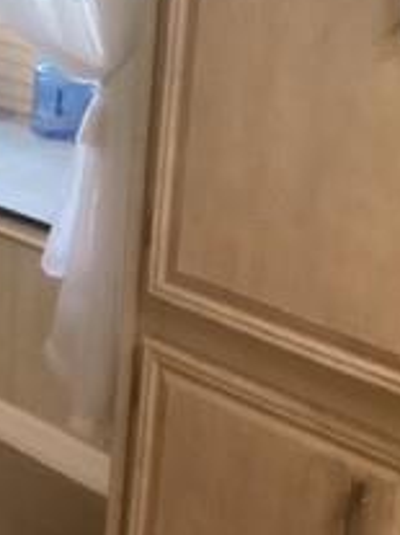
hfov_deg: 14.1
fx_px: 1481
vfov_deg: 19.9
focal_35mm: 96
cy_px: 3
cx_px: -248
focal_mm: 3.3
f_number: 2.4
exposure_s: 1/40
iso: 250
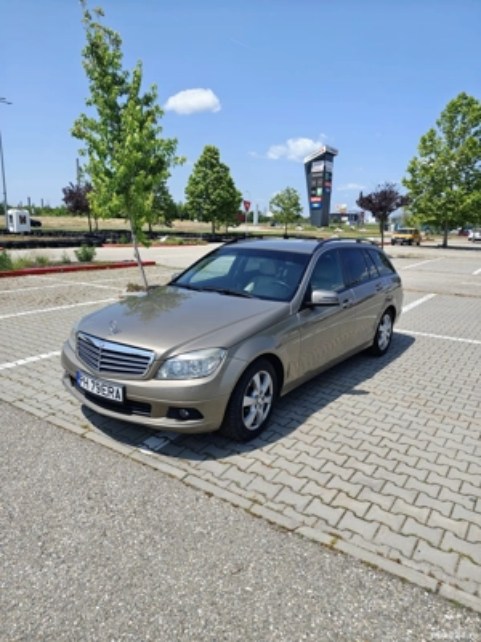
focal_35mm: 23
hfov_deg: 58.9
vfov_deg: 73.9
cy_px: 321
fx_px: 426
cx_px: 240
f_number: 1.6
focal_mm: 6.57
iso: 101
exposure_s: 1/1530
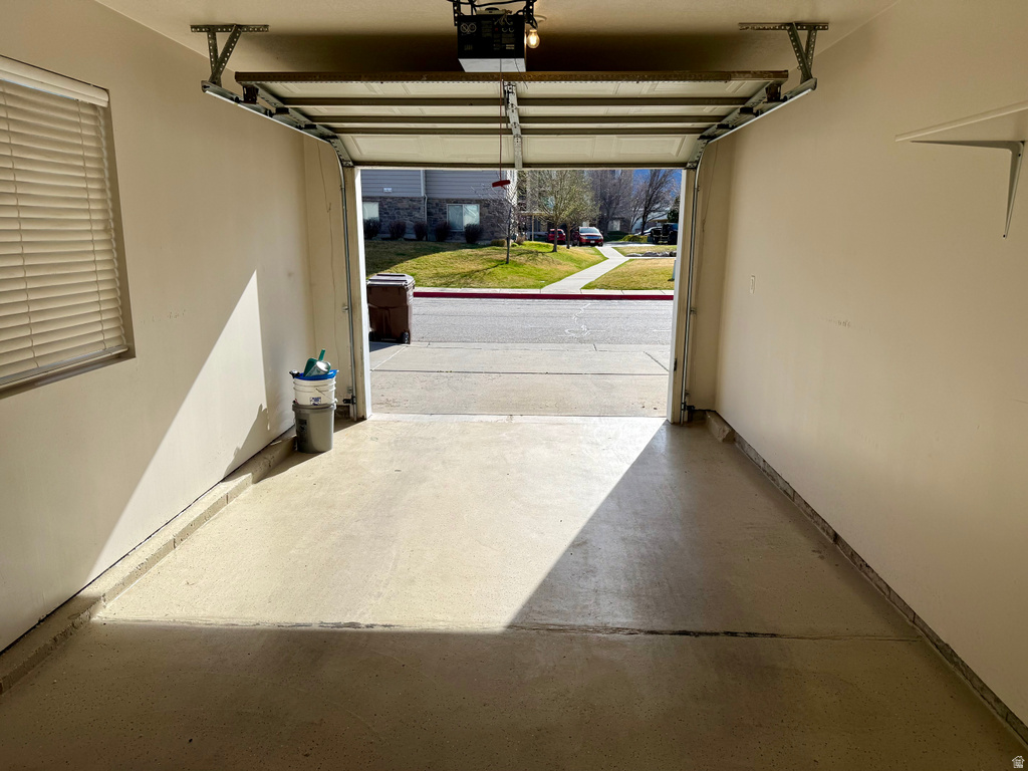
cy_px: 386
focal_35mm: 24
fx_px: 713
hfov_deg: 71.6
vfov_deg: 56.8
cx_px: 514
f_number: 1.78
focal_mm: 6.76
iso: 80
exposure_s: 1/4975
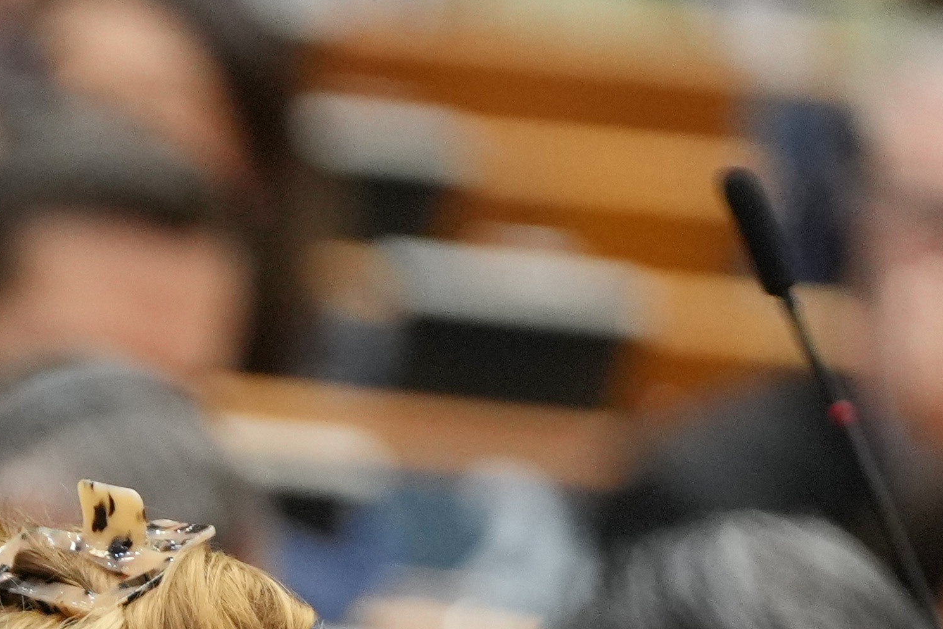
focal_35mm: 1058
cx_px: -791
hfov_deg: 1.9
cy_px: 1319
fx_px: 27714
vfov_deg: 1.3
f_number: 2.8
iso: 1600
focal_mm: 184
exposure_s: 1/640
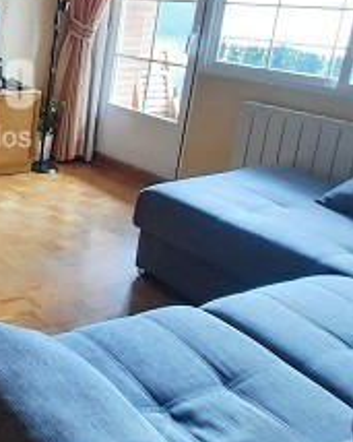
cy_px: 101
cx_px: -173
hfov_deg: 27.4
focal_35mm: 38
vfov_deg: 46.0
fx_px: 497
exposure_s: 1/25
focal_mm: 1.74
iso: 160
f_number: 2.2
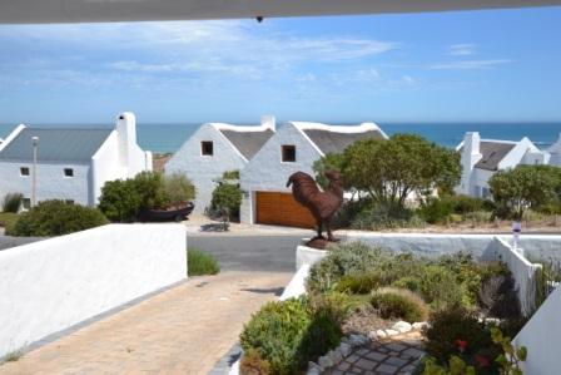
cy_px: 188
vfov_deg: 36.9
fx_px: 561
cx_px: 280
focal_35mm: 36
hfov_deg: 53.1
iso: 100
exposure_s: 1/320
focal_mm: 24
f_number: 9
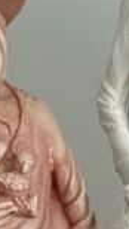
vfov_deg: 15.9
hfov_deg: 9.6
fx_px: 770
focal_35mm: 127
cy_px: 305
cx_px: 101
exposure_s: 1/25
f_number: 1.79
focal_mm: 4.7
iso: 643
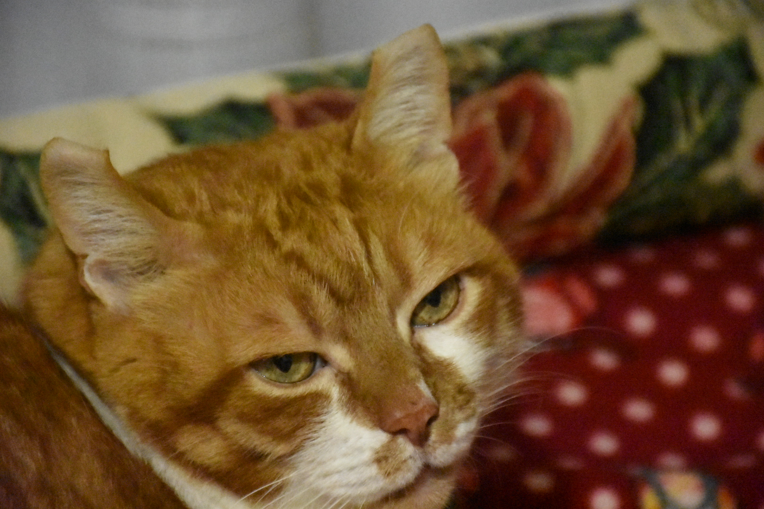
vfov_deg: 6.5
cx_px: 383
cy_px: 255
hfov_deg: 9.8
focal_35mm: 211
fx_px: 4478
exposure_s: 1/160
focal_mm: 140
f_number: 5.6
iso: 25600
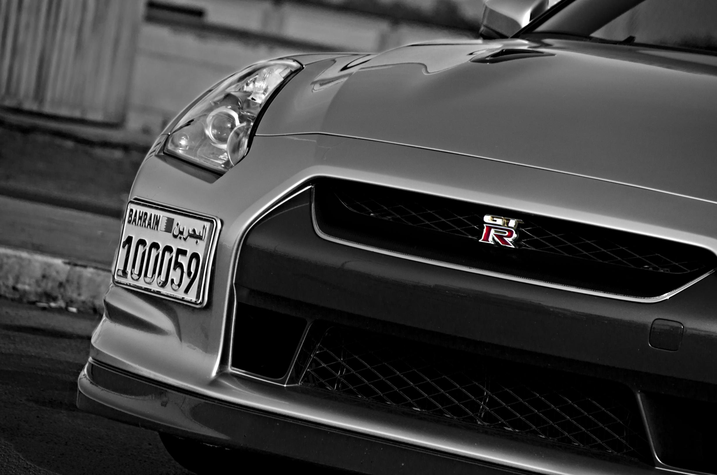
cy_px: 238
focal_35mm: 300
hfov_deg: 6.9
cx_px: 358
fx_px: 5963
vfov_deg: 4.6
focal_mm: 200
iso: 100
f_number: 6.3
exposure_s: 1/320
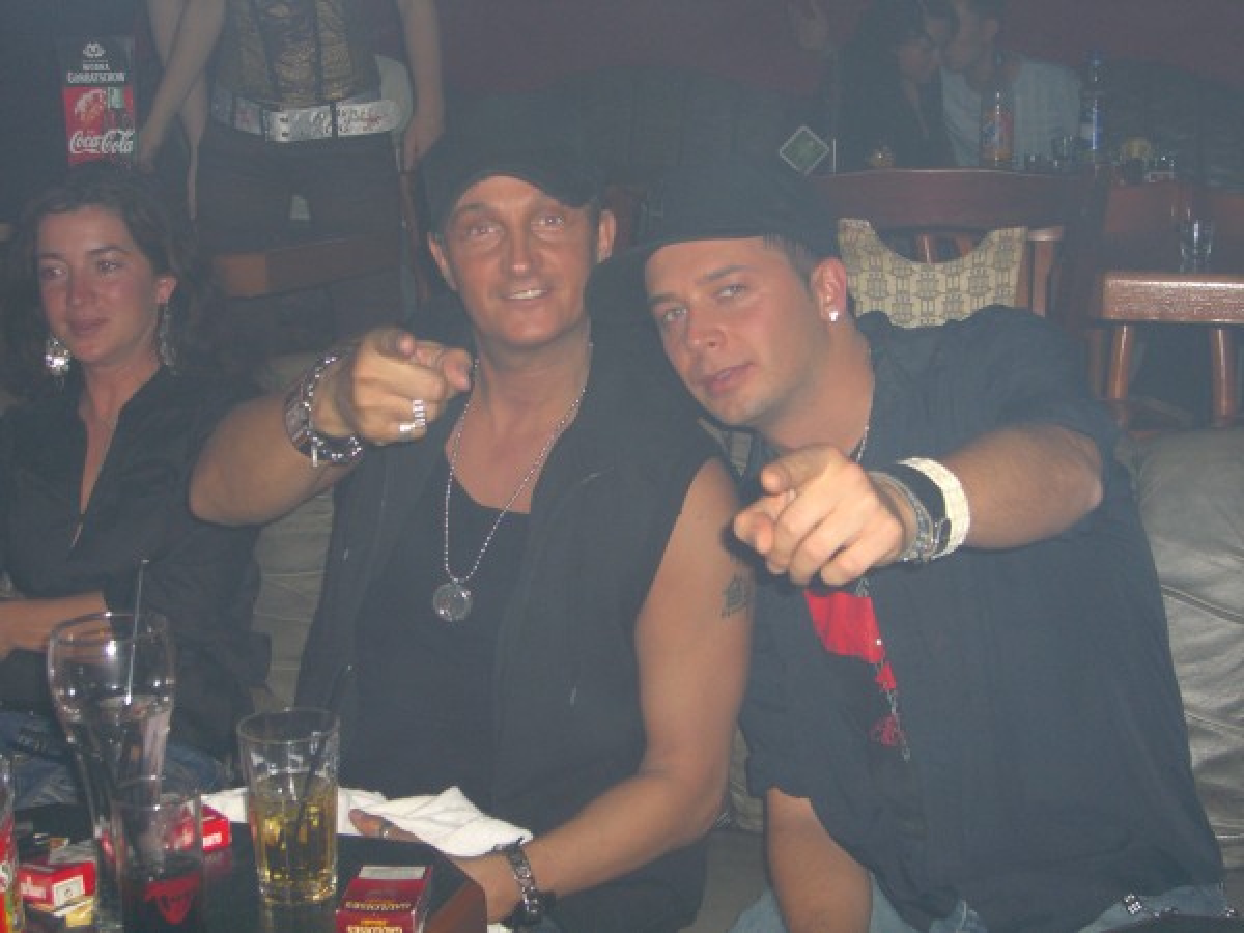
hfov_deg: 33.8
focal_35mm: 57
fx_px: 2048
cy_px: 466
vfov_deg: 25.7
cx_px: 622
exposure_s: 1/60
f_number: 3.6
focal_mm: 11.8
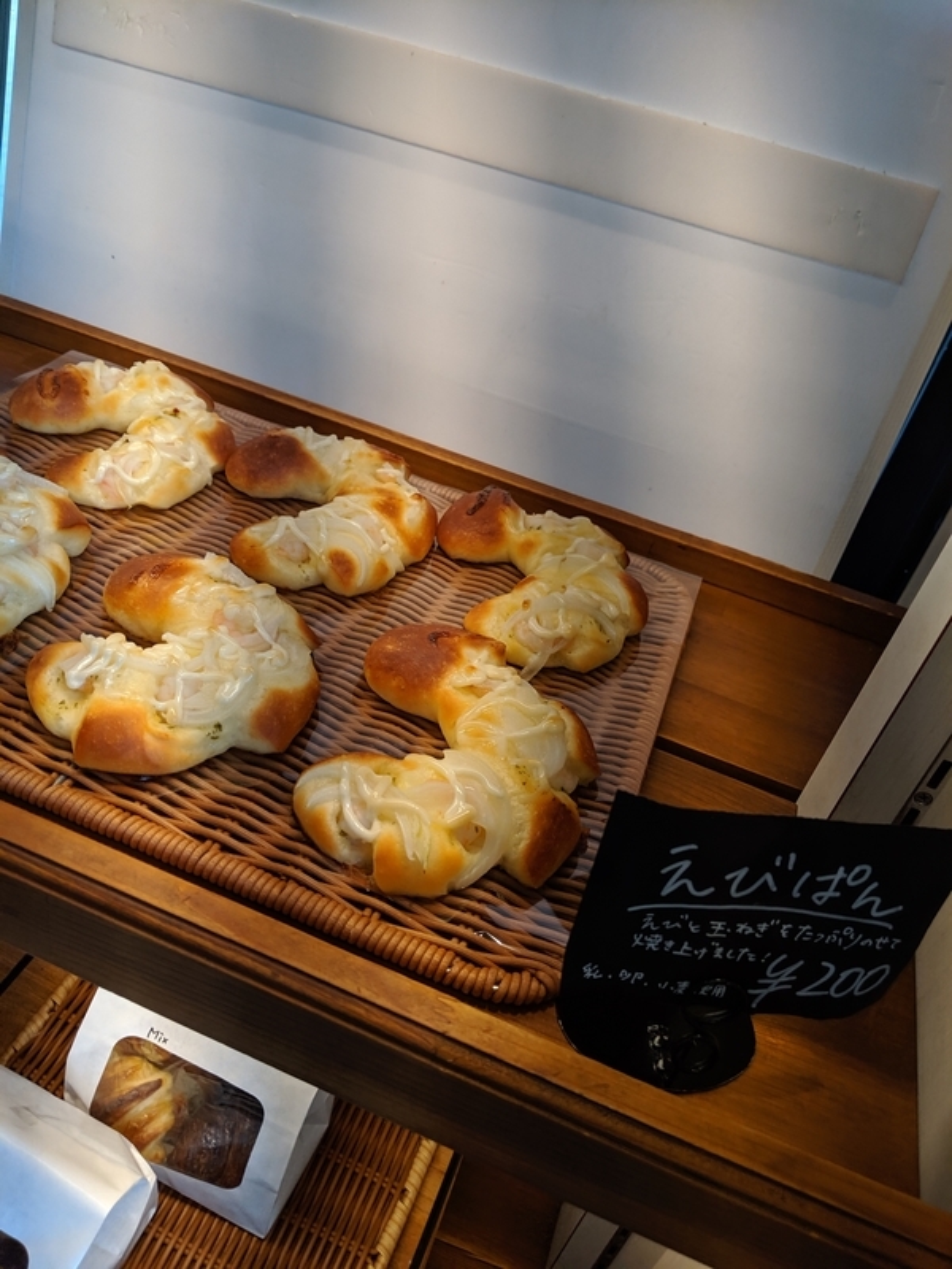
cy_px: 634
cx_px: 476
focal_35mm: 27
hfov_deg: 51.4
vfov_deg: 65.3
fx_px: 990
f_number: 1.8
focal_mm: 4.44
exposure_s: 1/175
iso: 53
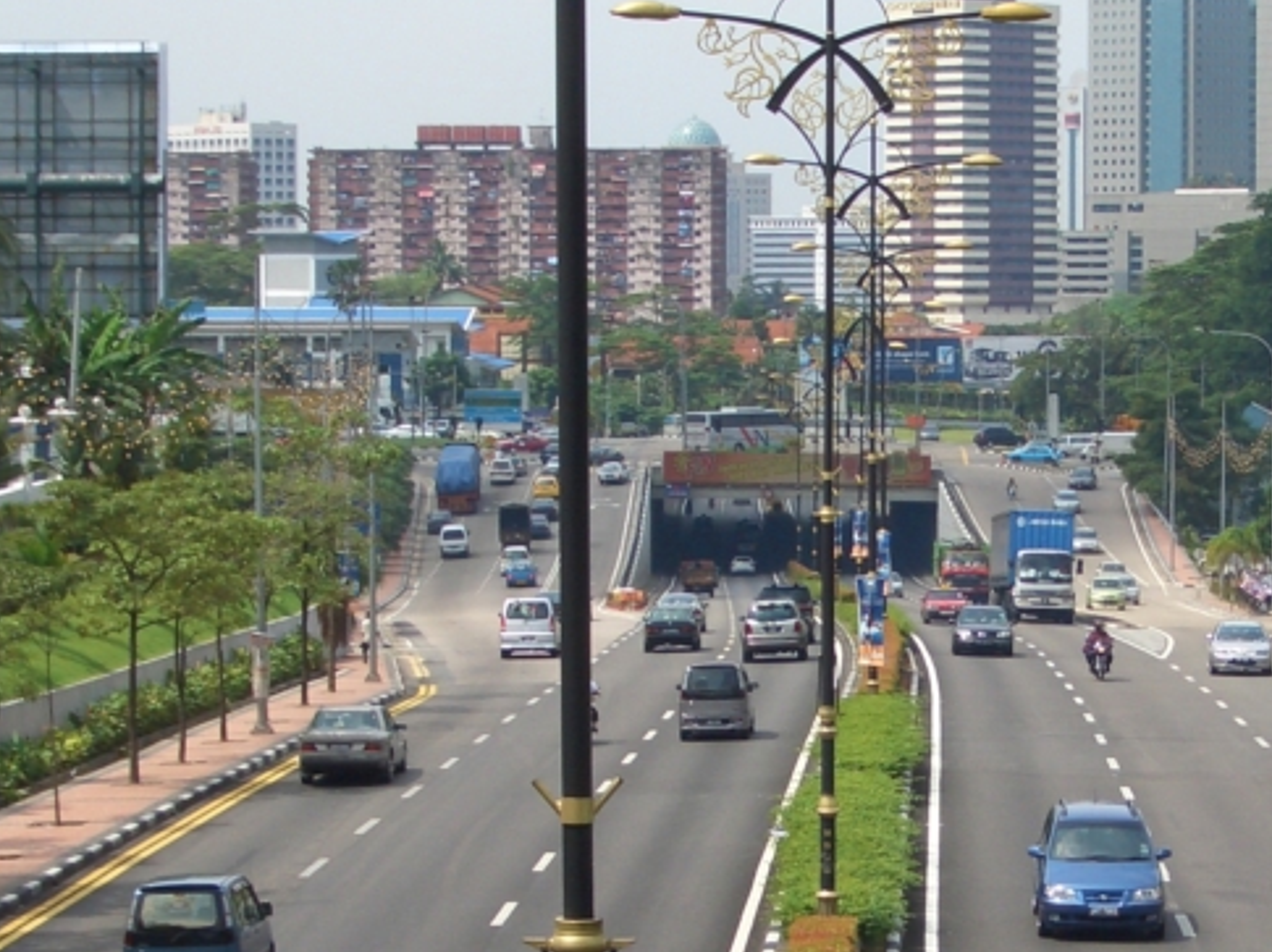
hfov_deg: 15.0
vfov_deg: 11.3
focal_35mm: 131
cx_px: 984
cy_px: 559
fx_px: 4810
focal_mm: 10.2
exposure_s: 1/250
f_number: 5.6
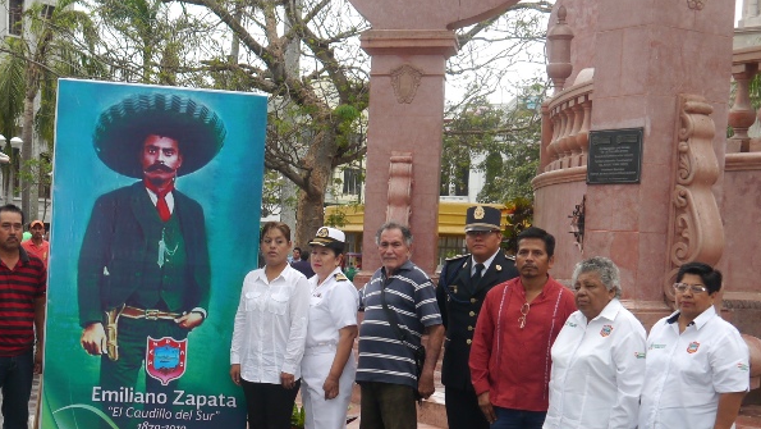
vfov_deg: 19.9
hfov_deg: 34.0
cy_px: 342
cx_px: 173
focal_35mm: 60
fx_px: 1211
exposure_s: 1/100
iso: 200
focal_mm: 16
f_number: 5
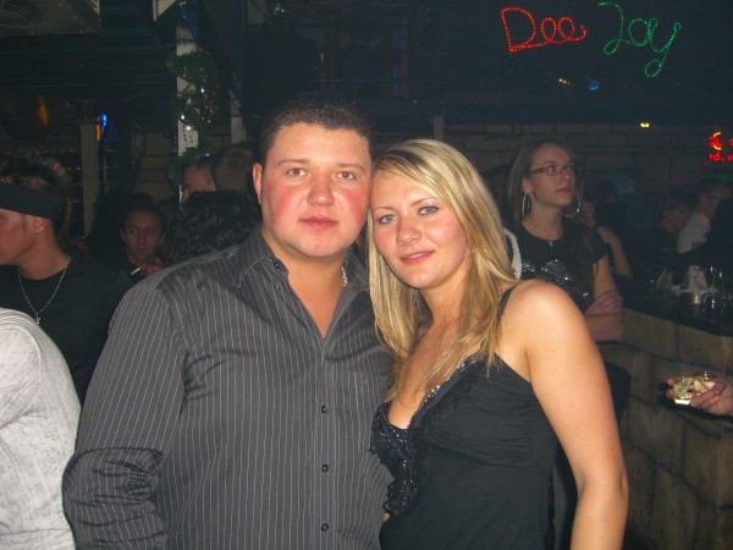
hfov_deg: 49.0
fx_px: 805
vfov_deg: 37.7
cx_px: 366
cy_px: 275
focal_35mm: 38
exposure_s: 1/60
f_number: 2.8
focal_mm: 7.9
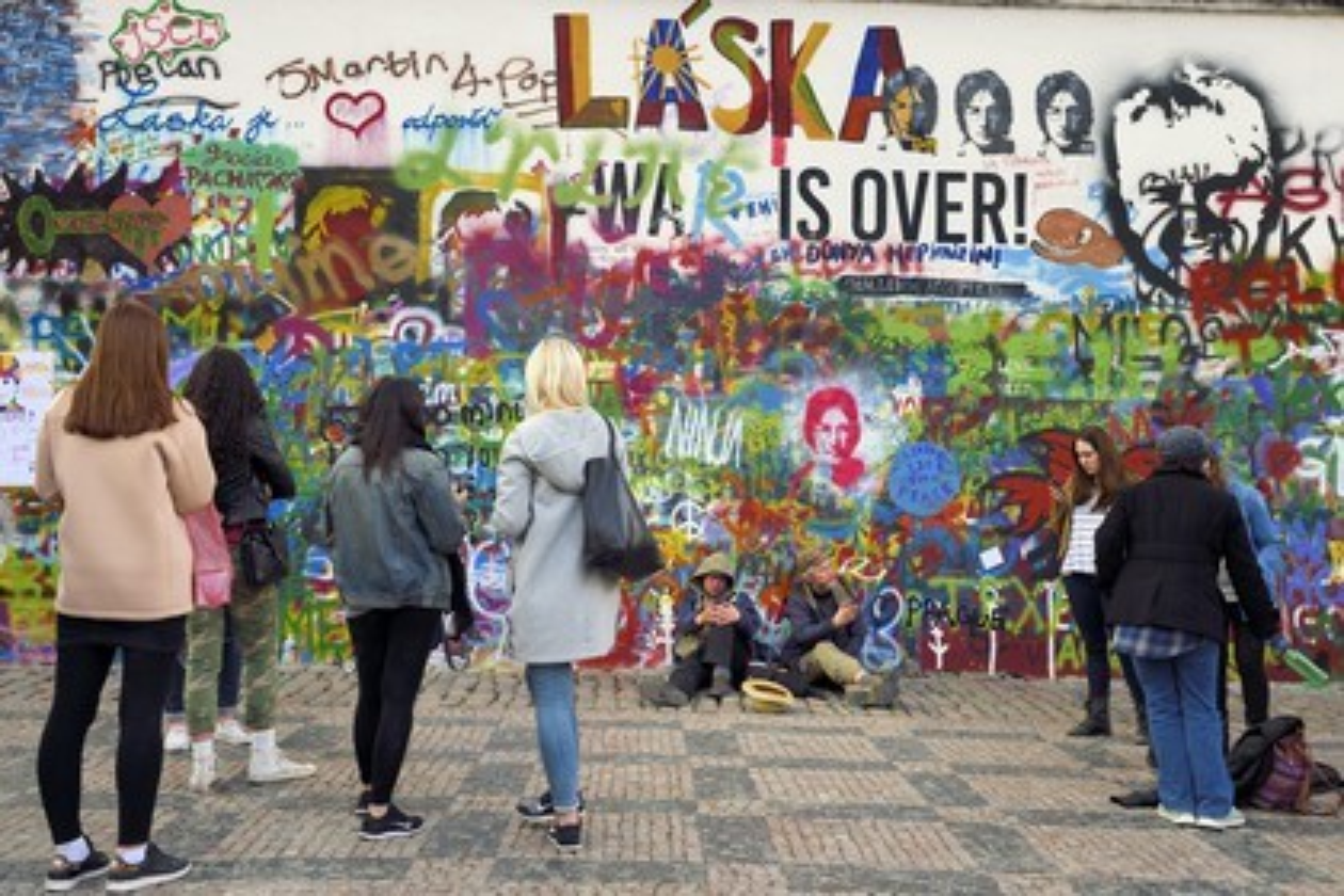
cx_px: 672
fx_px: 1269
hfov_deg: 55.8
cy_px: 448
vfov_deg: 38.9
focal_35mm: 34
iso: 400
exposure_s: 1/200
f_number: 5
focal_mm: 34
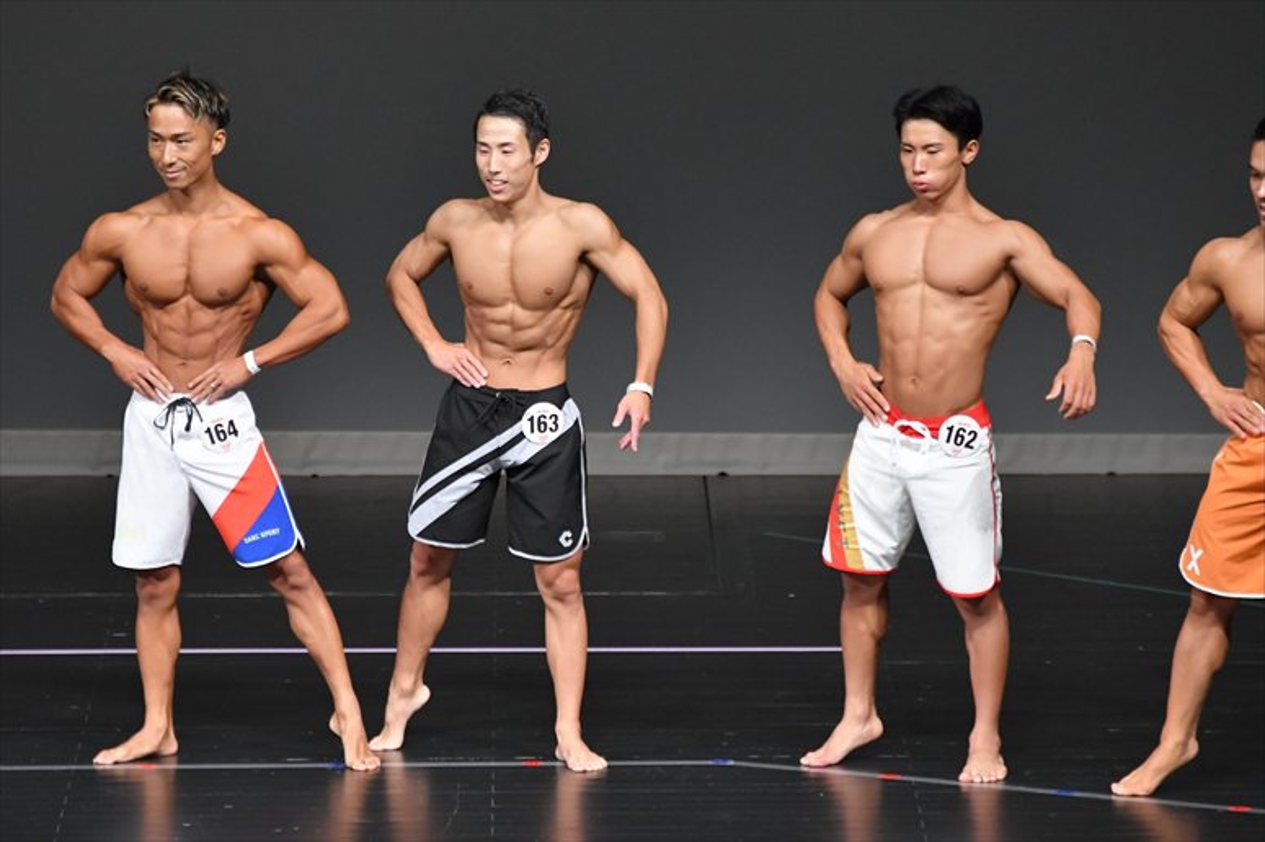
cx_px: 632
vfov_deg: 3.7
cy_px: 421
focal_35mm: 375
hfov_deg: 5.5
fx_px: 13171
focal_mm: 250
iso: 4000
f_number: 5.6
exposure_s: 1/400
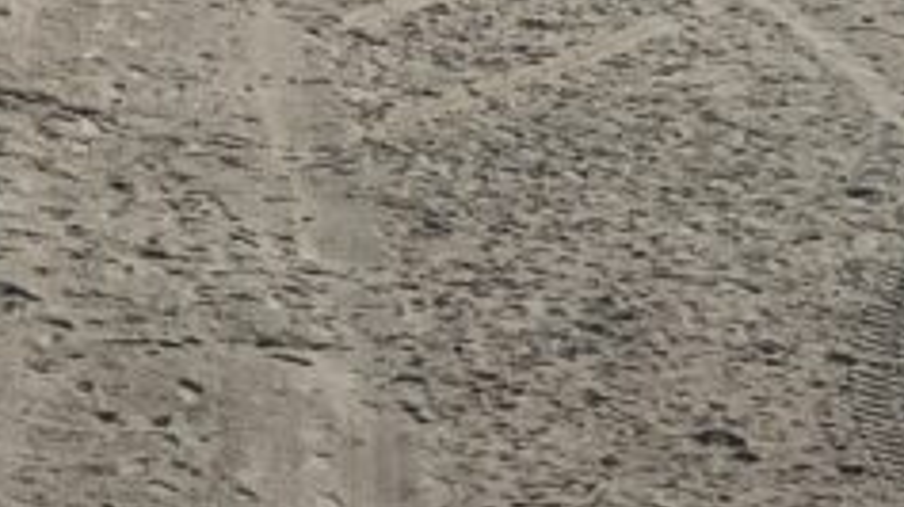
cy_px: -679
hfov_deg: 8.0
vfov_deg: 4.4
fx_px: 6420
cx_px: 774
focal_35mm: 268
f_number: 2.8
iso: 20
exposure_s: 1/1675
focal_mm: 6.6
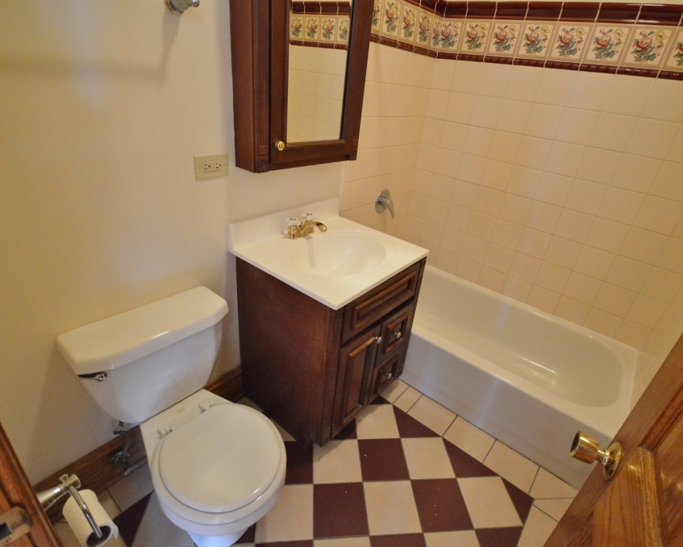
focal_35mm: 17
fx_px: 344
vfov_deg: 77.0
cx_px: 362
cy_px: 274
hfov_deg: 89.5
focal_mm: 10
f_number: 4
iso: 3200
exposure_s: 1/40
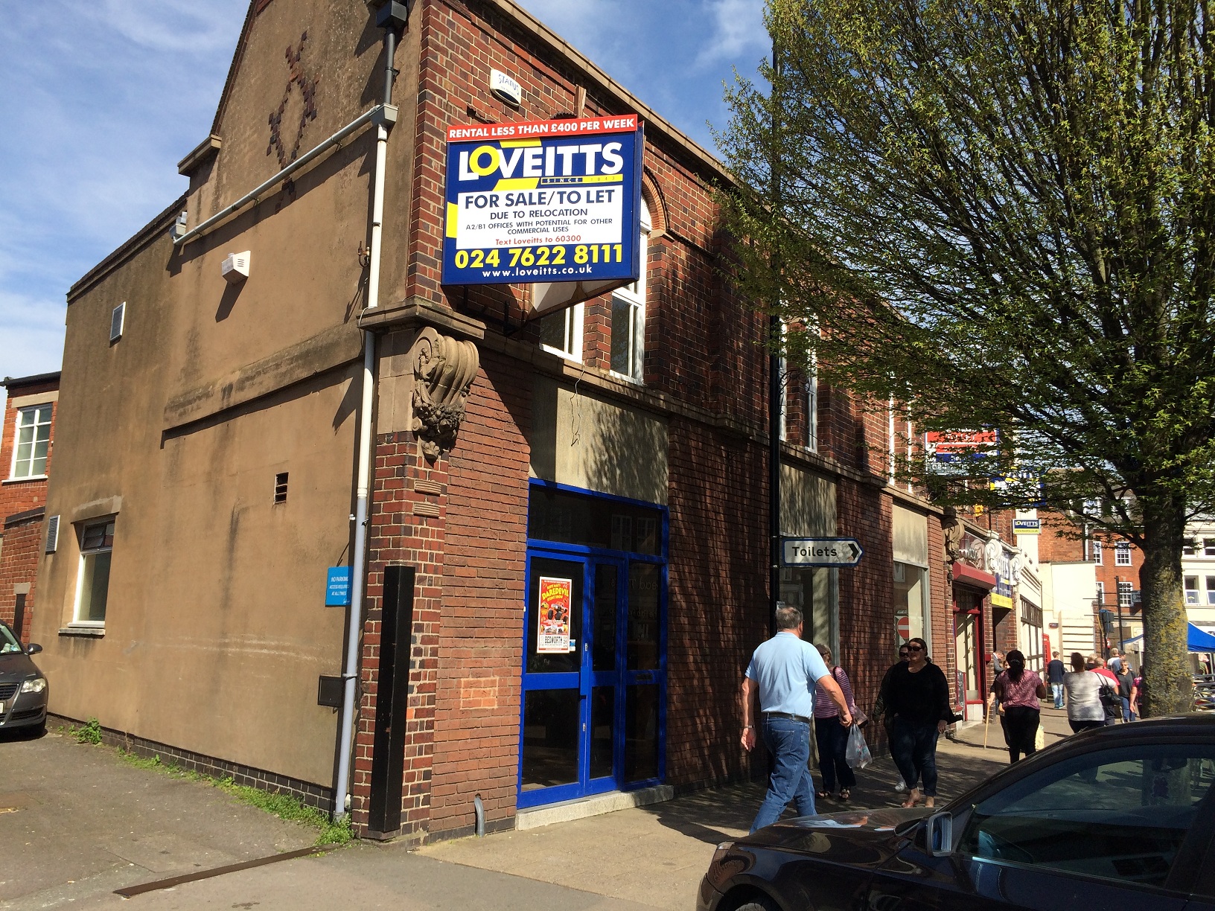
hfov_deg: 60.0
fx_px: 1053
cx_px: 608
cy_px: 456
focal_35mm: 30
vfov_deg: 46.8
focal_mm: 4.12
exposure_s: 1/1642
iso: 32
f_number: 2.2
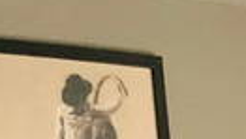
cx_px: 469
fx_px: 1613
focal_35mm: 247
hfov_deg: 8.3
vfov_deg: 4.7
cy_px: 441
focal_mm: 3
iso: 125
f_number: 1.8
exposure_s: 1/60
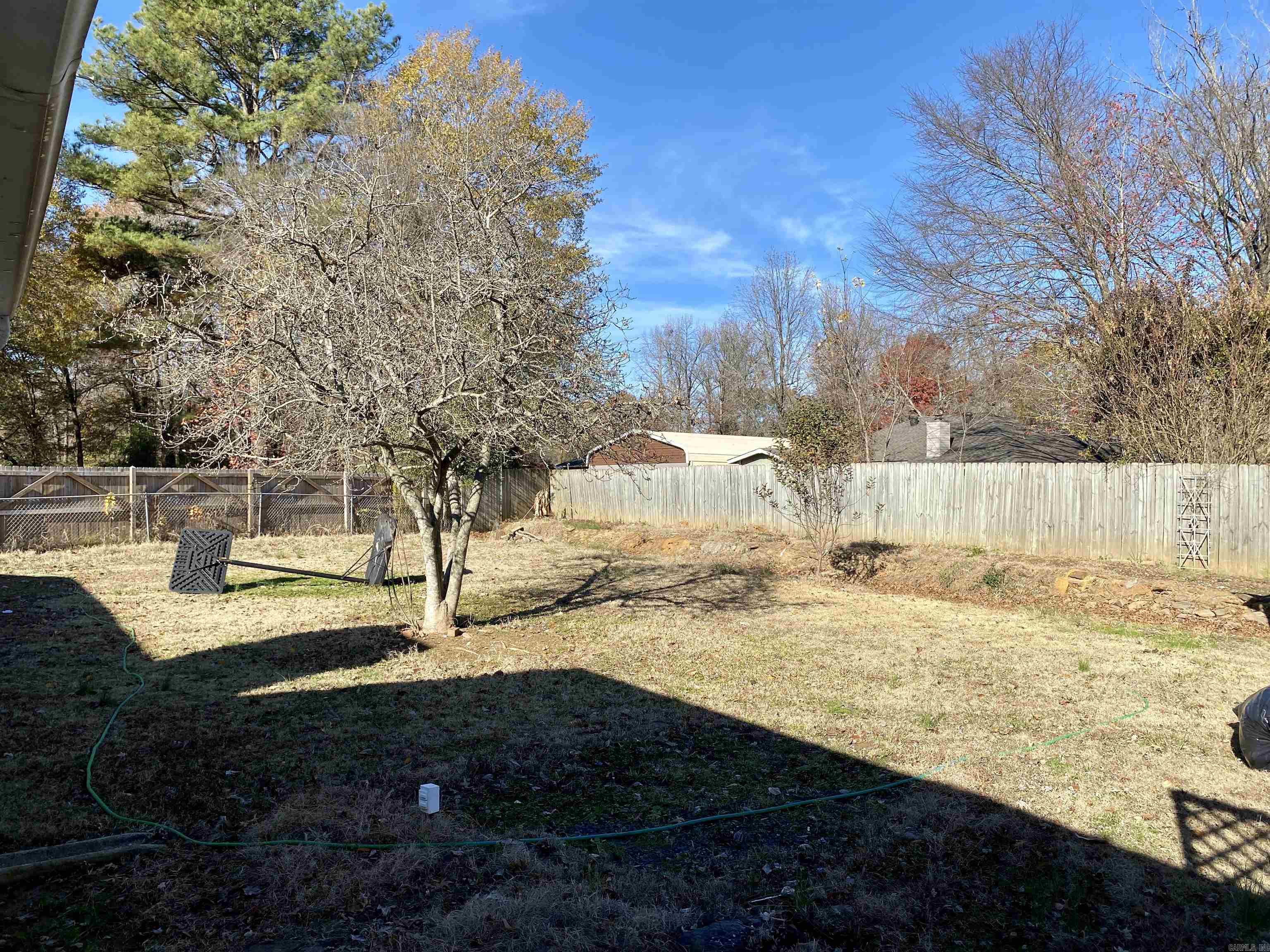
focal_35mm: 26
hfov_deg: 67.3
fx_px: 954
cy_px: 476
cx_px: 635
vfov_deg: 53.1
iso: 32
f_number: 1.8
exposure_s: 1/2028
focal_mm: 4.25
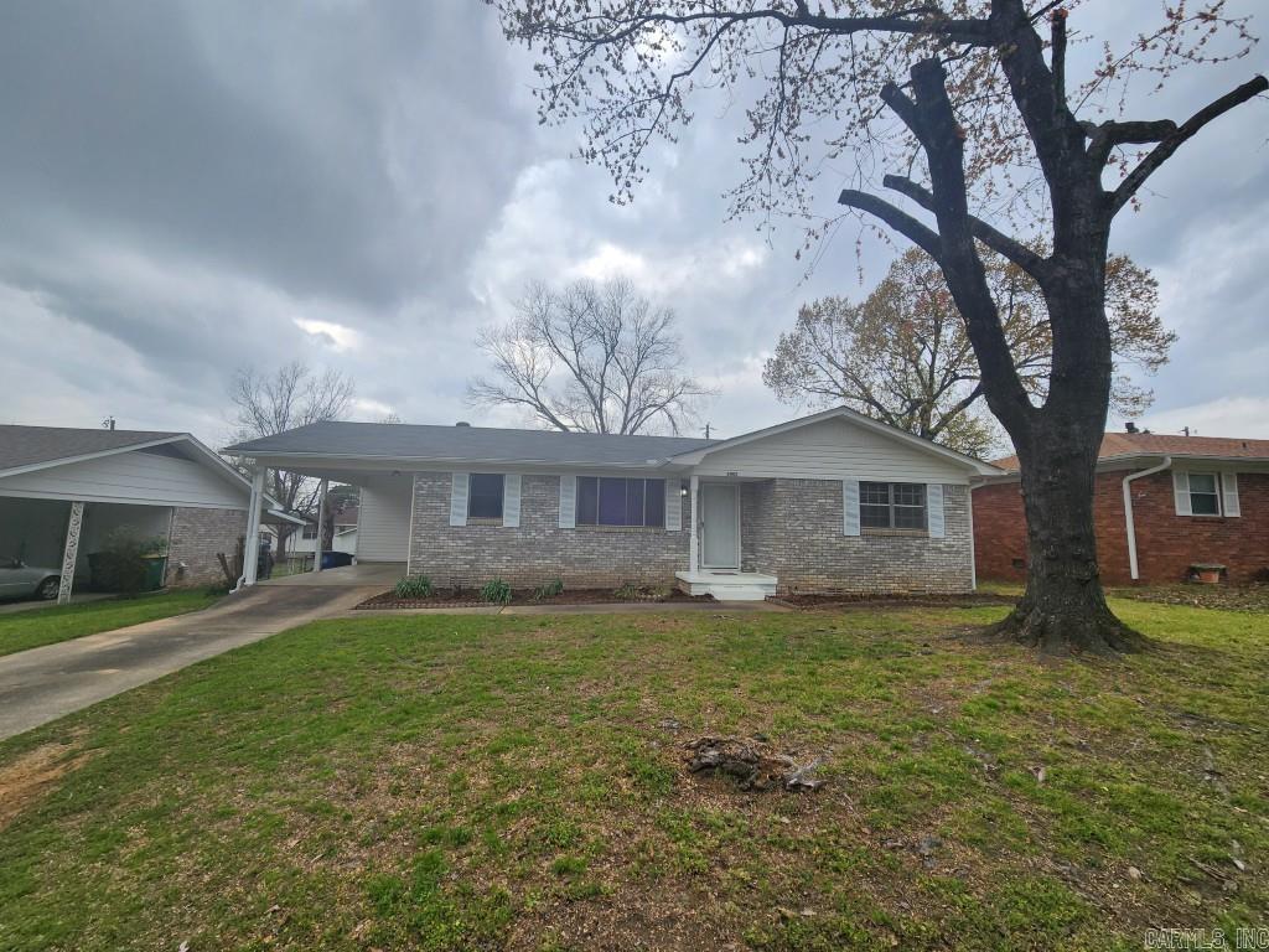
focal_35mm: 13
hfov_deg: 106.2
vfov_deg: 89.9
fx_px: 477
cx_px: 634
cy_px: 476
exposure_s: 1/1055
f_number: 2.2
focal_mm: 2.2
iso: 50
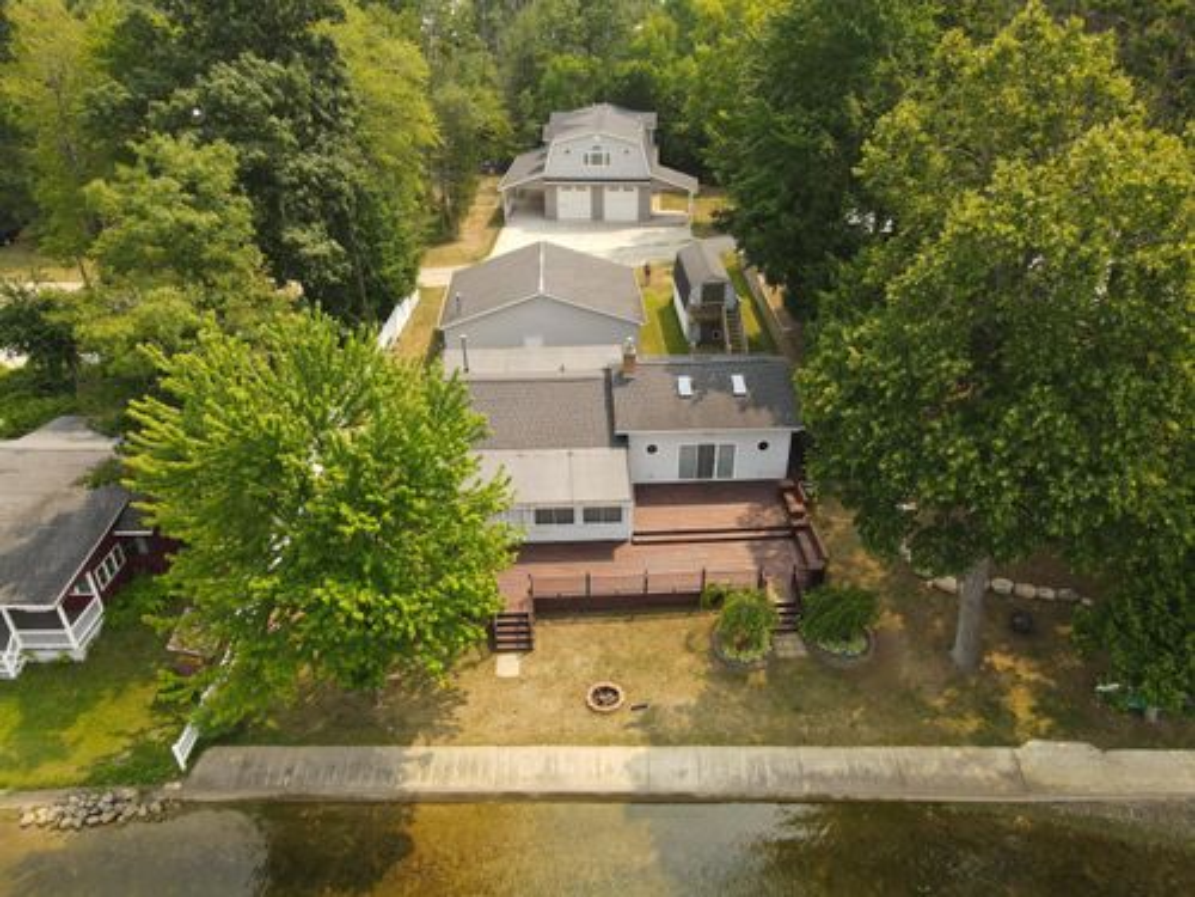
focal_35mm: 24
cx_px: 598
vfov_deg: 56.8
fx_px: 829
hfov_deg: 71.6
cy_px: 448
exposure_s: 1/240
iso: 100
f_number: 2.8
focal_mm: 4.5
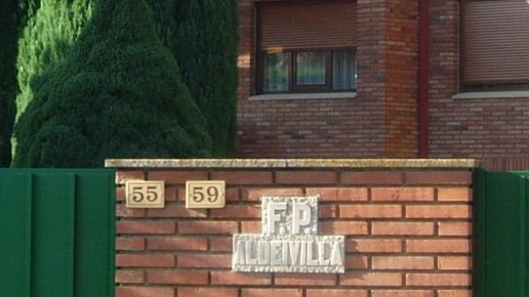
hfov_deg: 11.9
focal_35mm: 181
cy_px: -93
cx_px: 186
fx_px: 2538
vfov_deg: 6.6
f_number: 3.2
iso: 64
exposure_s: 1/235
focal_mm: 10.6
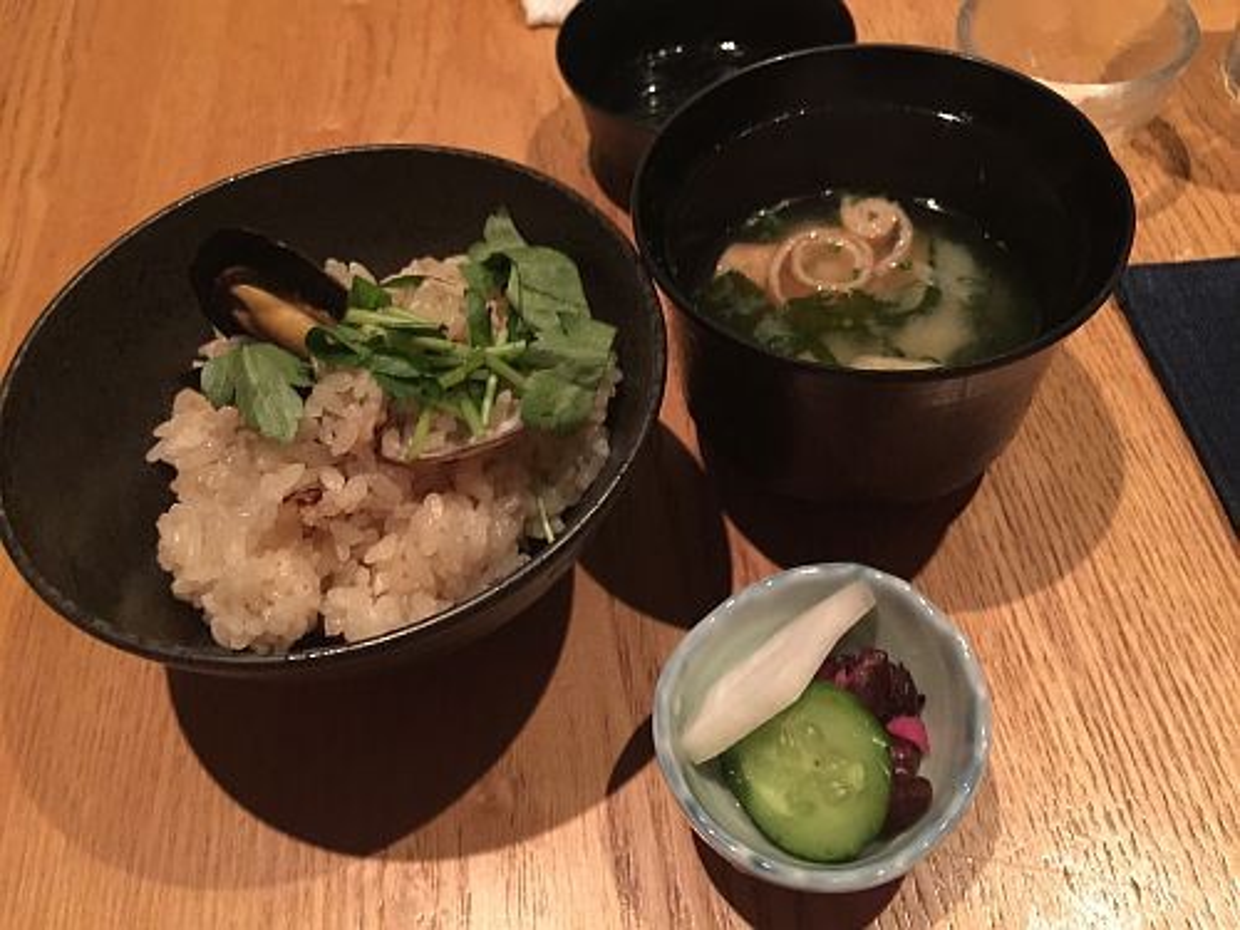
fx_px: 1039
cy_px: 465
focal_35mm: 29
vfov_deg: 48.2
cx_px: 620
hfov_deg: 61.7
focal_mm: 4.15
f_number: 2.2
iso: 160
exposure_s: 1/4
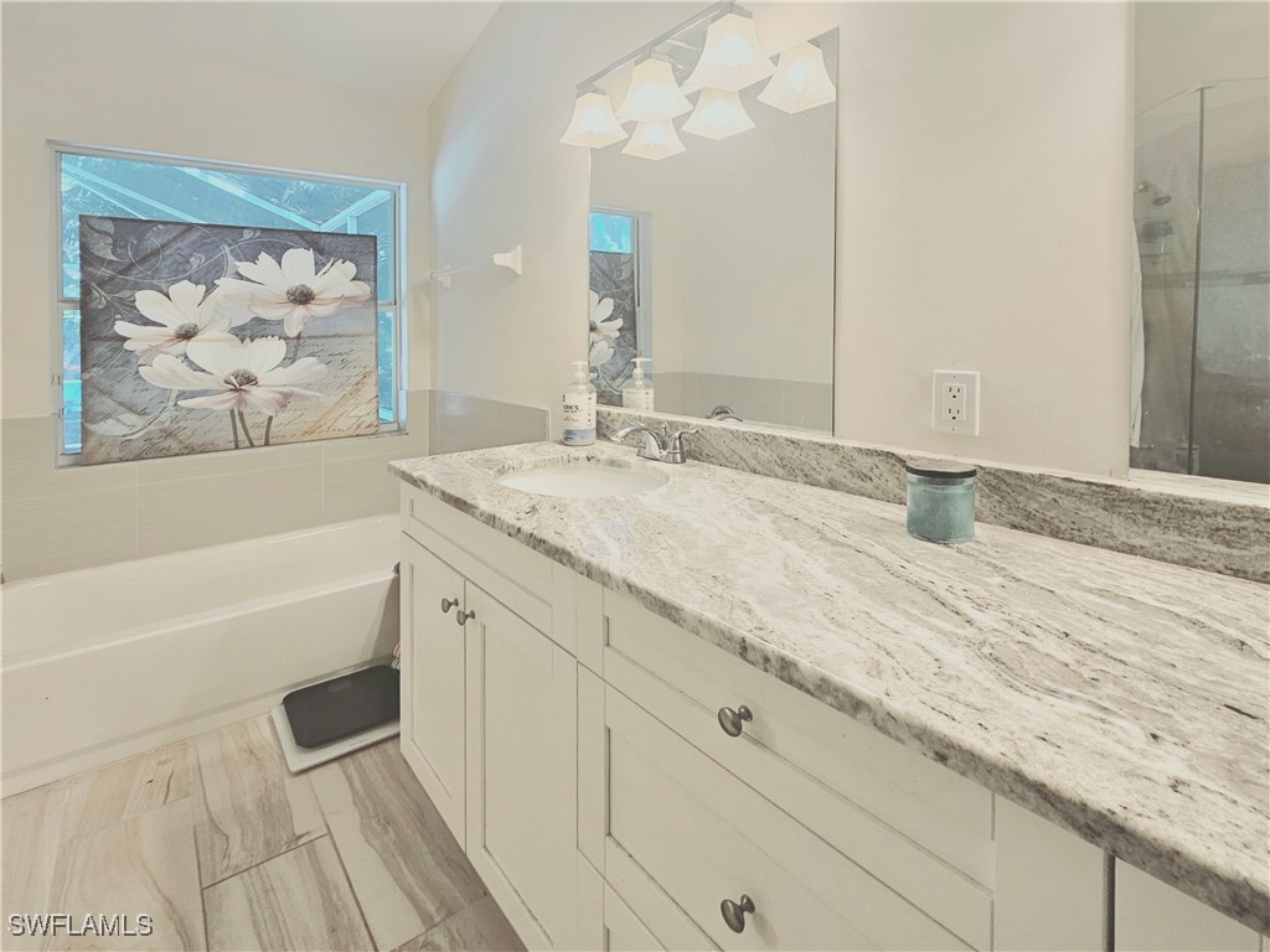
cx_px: 635
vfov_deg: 89.9
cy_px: 476
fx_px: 477
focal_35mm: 13
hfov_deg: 106.2
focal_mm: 2.2
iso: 125
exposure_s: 1/60.2
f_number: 2.2
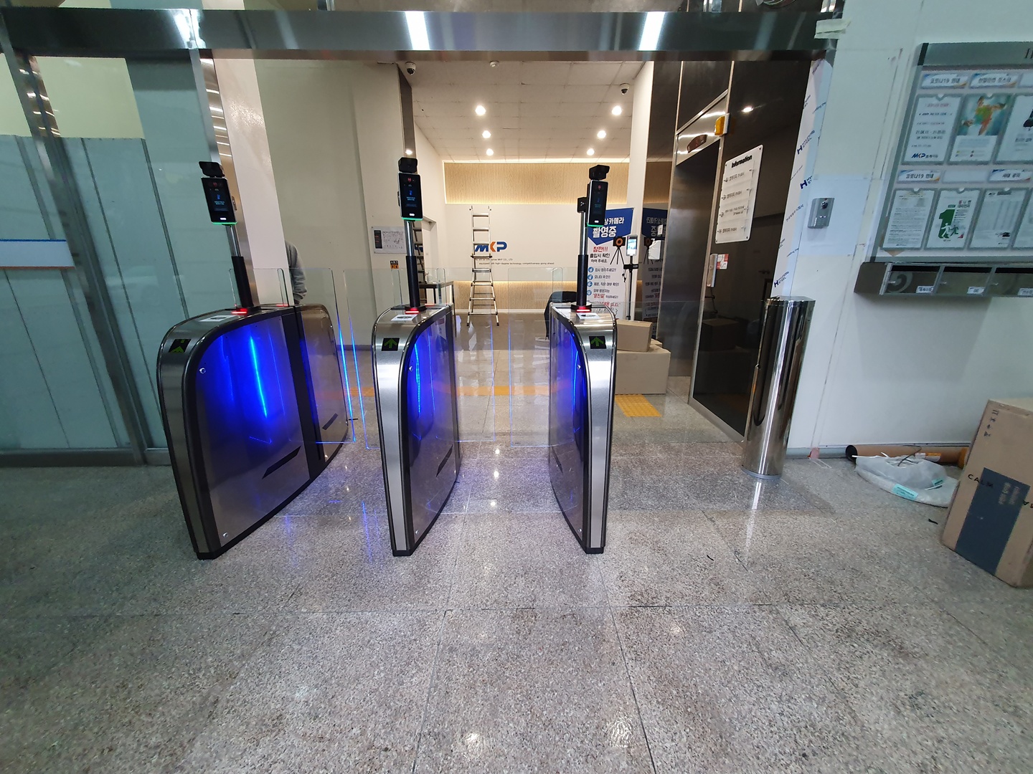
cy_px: 387
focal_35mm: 13
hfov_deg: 106.2
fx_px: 388
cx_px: 516
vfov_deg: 89.9
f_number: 2.2
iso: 200
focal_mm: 1.8
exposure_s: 1/60
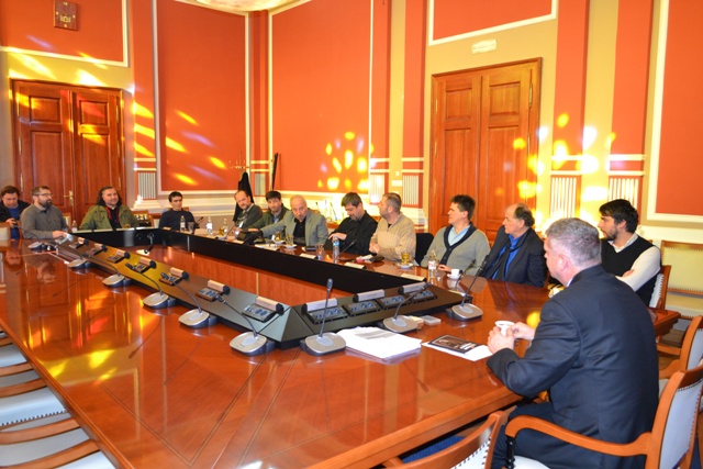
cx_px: 352
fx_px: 527
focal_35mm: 27
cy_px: 234
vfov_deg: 48.0
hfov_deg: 67.4
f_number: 3.5
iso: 1100
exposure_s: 1/60
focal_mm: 18
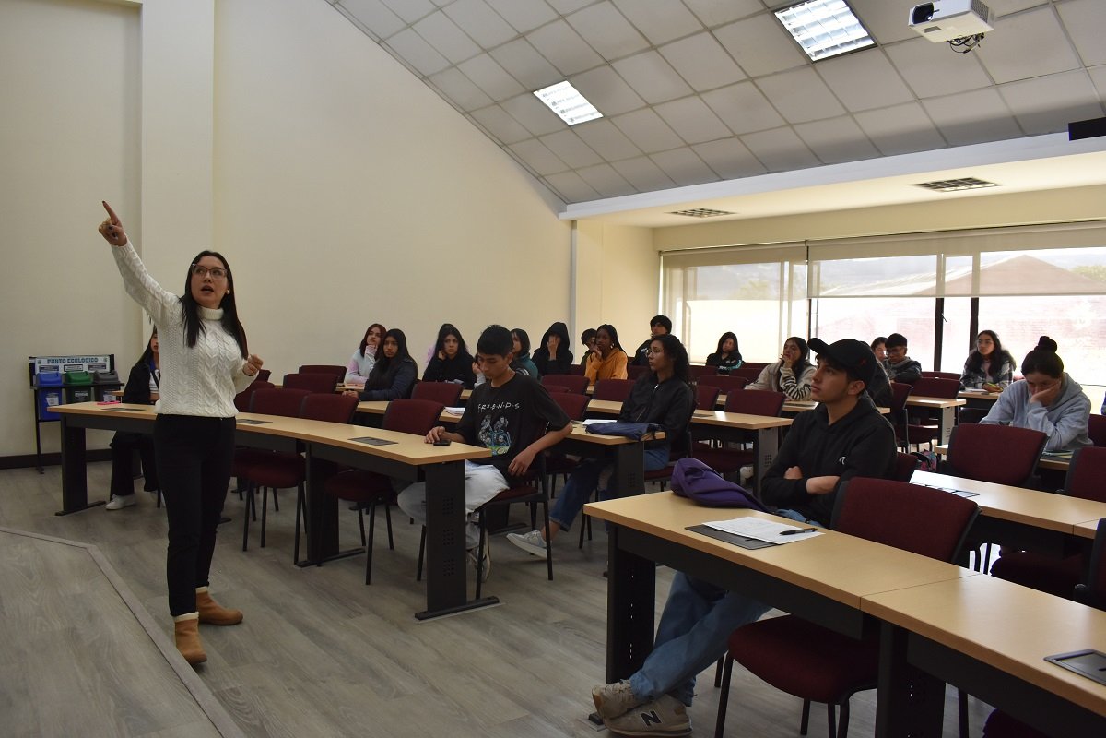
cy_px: 369
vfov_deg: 47.9
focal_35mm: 27
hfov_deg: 67.4
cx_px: 553
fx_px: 829
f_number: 5.6
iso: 800
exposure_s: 1/125
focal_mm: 18
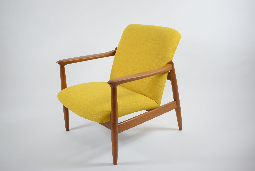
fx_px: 287
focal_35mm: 40
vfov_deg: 33.1
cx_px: 128
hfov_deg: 47.9
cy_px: 86
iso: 100
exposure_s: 1/20
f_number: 4
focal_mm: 27
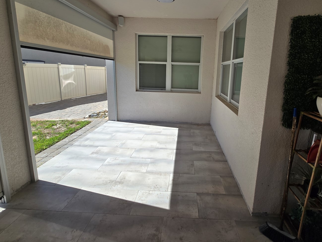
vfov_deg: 77.4
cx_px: 183
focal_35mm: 16
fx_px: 149
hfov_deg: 93.9
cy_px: 99
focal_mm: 2.2
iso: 50
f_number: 2.2
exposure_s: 1/1672
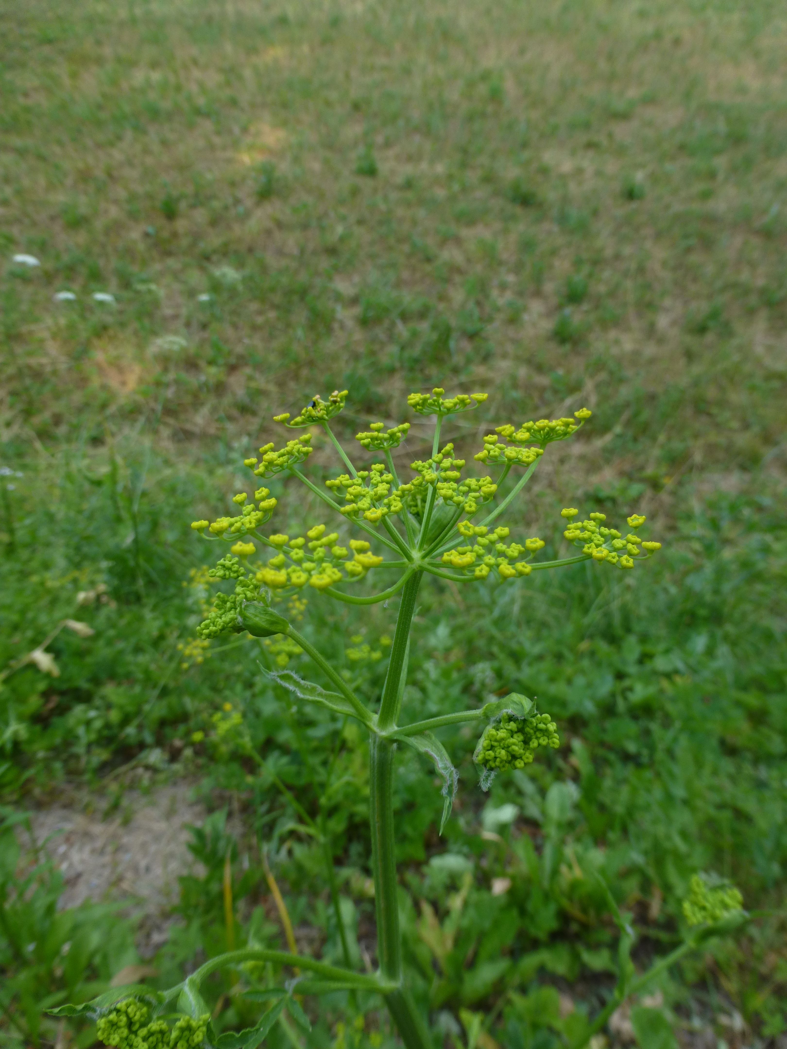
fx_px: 728
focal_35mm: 24
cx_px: 394
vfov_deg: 71.6
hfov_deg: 56.8
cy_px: 524
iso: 100
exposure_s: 1/125
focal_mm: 4.3
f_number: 3.5
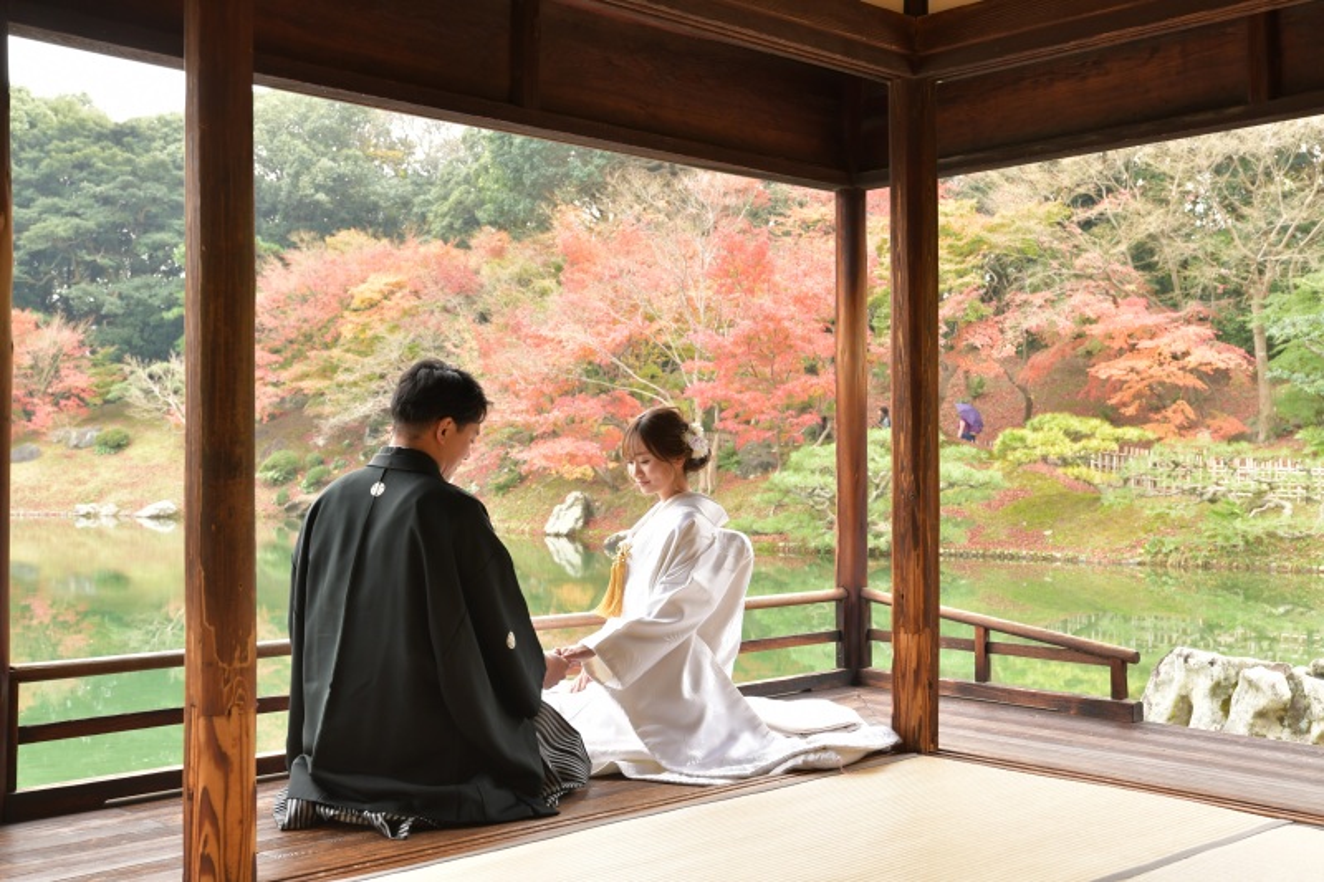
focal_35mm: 44
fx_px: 1618
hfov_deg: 44.5
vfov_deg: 30.5
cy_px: 441
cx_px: 662
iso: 640
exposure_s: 1/100
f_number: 5.6
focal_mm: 44
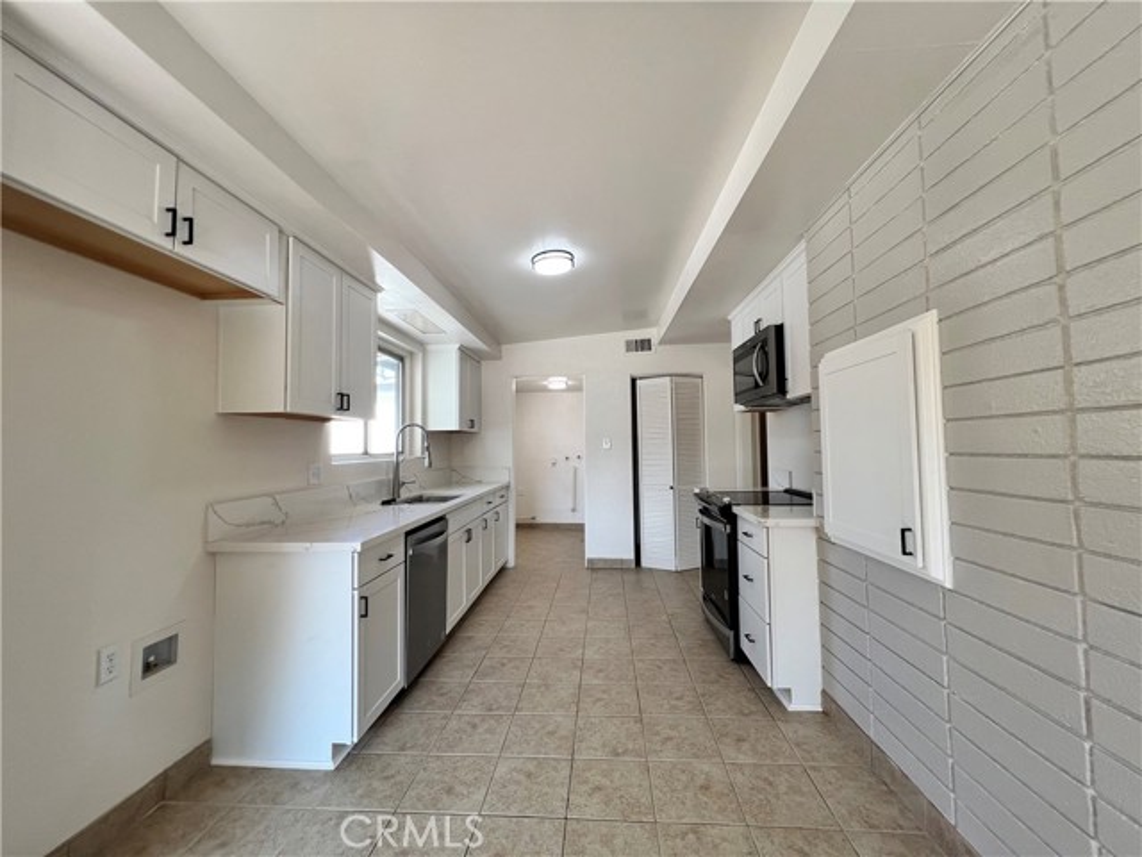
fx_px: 429
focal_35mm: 13
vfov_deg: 89.9
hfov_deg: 106.2
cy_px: 428
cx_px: 571
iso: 64
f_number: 1.8
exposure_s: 1/120
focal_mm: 1.57
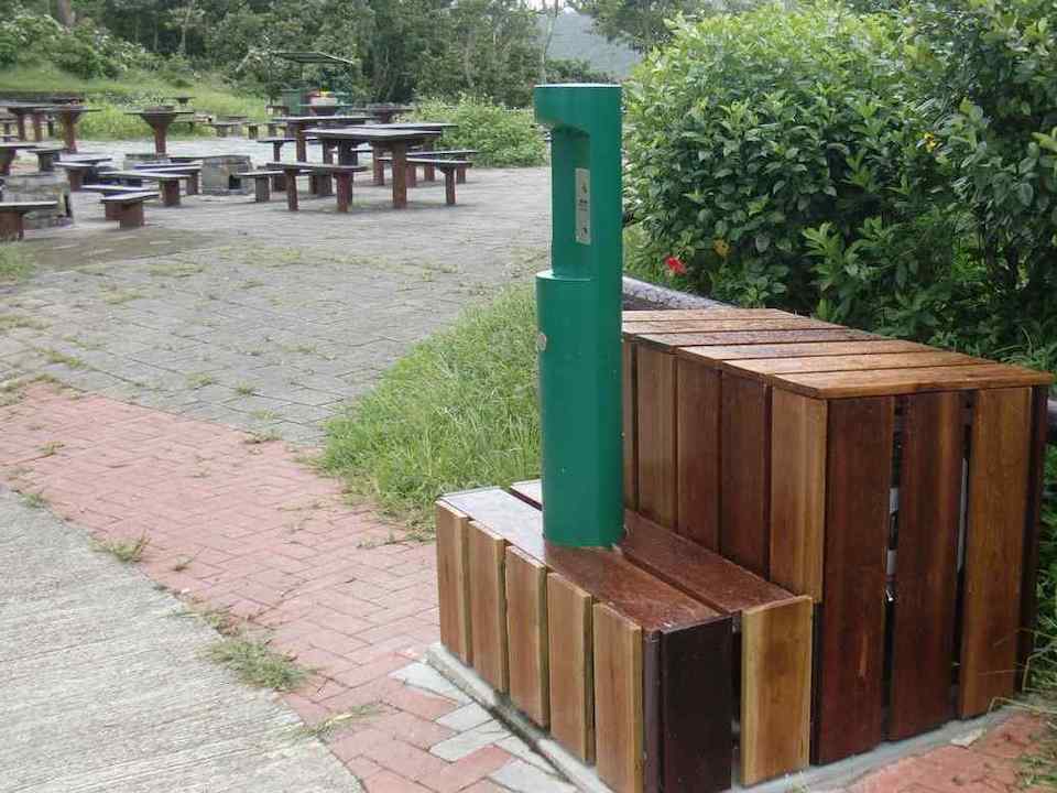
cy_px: 396
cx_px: 528
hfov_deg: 51.4
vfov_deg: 39.7
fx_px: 1099
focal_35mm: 36
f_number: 2.8
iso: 64
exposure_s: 1/80
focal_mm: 6.3
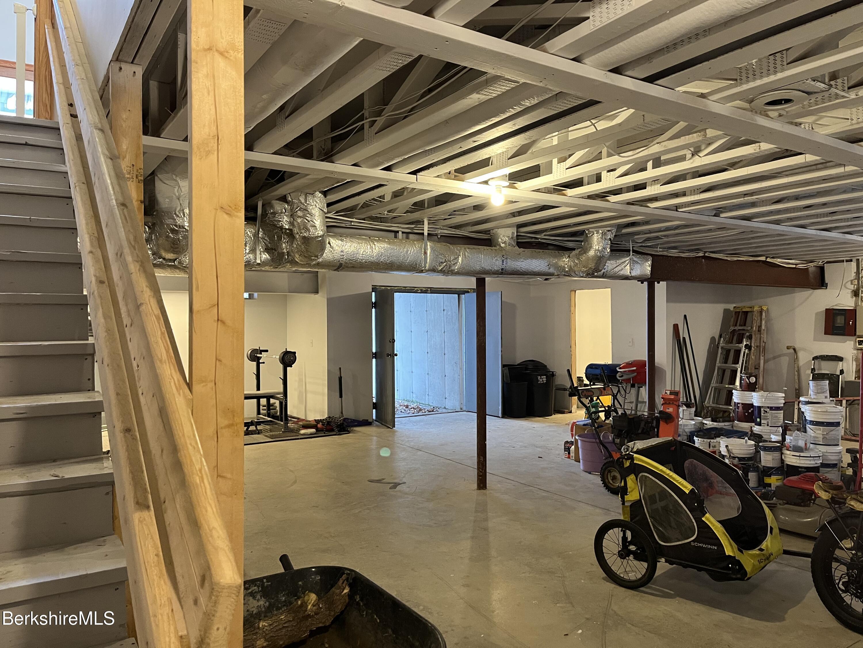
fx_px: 648
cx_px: 432
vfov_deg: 53.1
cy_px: 324
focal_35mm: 26
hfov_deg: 67.3
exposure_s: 1/60
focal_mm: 5.1
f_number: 1.6
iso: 320
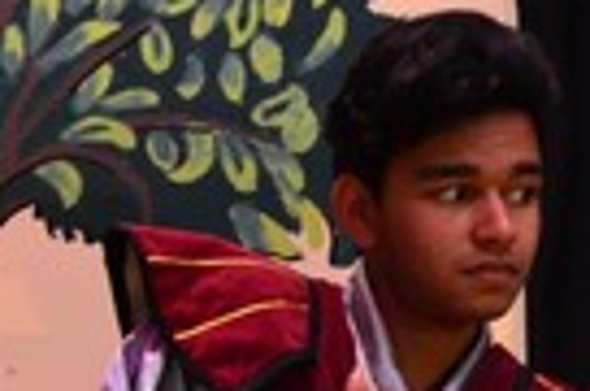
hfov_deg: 7.5
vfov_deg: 4.9
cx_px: -78
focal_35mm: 275
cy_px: 571
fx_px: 4496
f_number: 2.5
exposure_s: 1/60
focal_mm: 50
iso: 1400
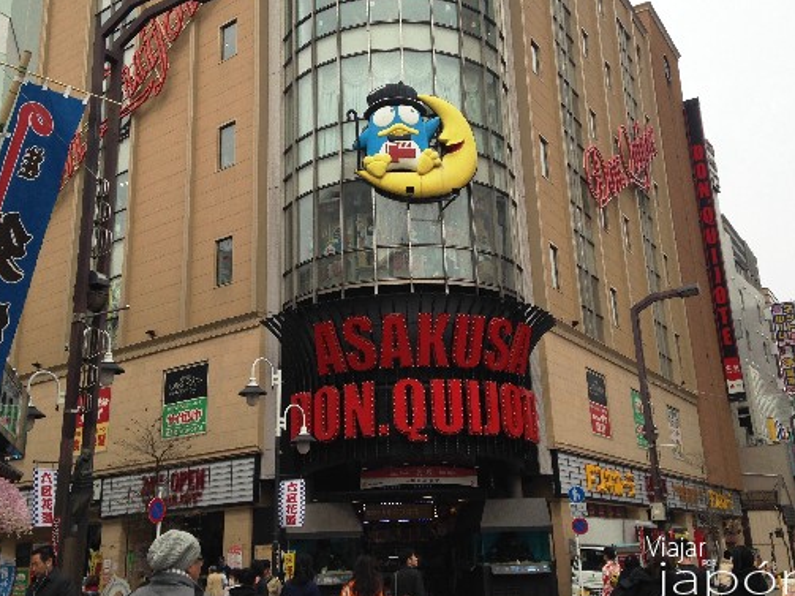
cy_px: 237
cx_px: 381
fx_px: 964
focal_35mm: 42
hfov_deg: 44.8
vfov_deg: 34.2
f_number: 2.4
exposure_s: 1/1355
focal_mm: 4.12
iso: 50
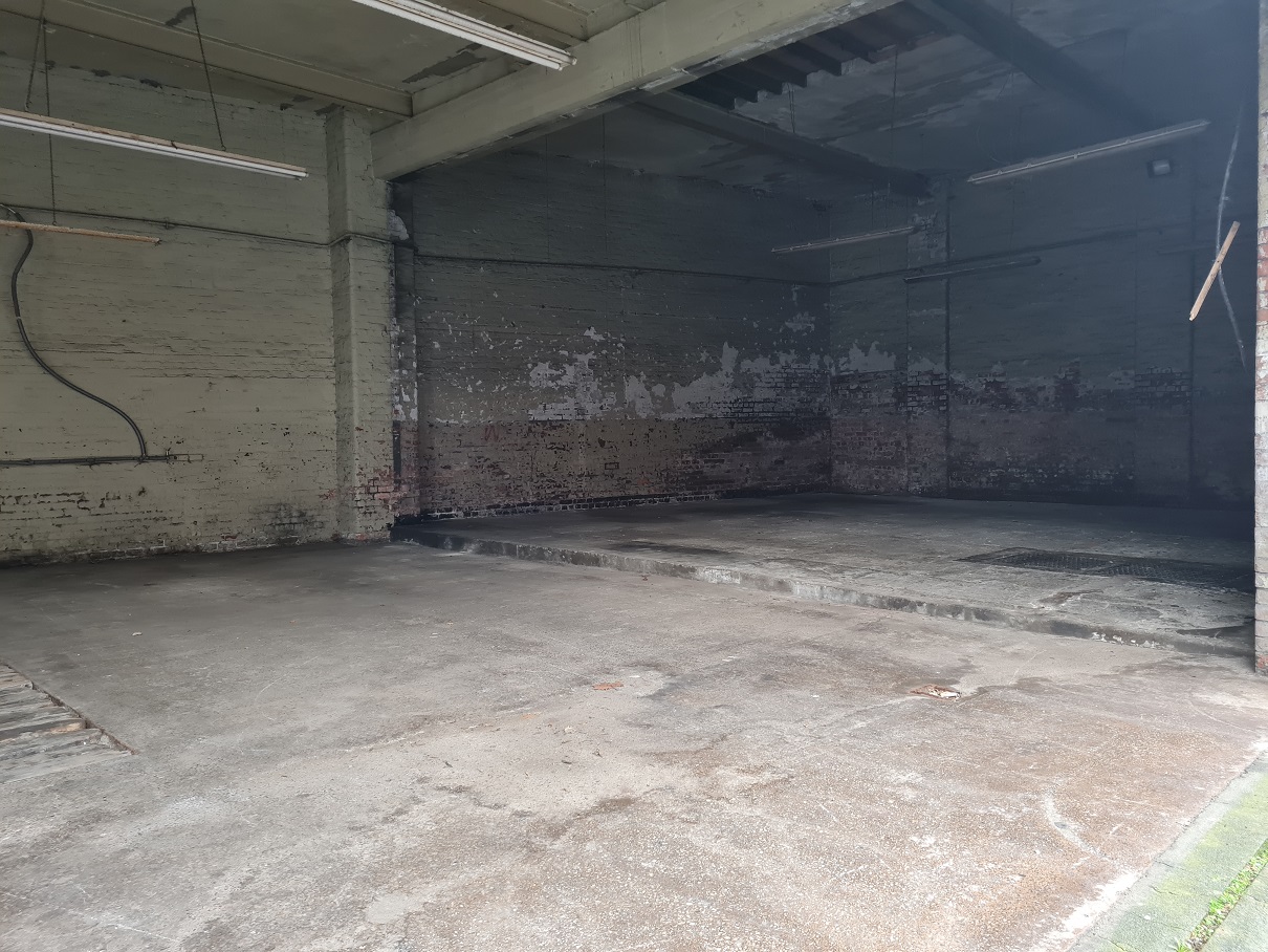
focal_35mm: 26
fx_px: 953
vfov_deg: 53.1
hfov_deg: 67.3
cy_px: 476
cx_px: 634
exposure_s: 1/50
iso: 320
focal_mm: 5.4
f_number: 1.8
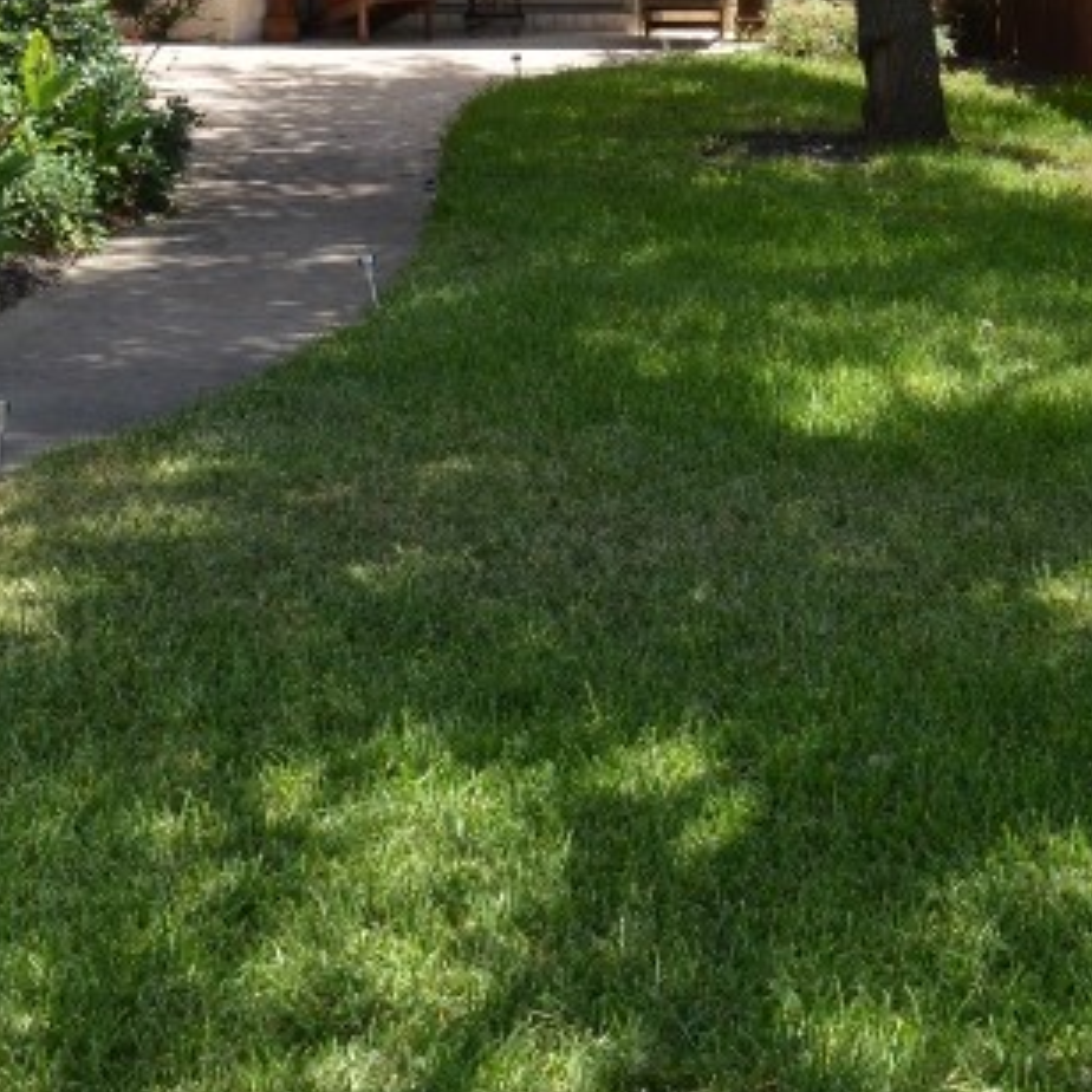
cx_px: 895
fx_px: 3069
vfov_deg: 19.8
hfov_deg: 19.9
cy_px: 99
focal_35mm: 86
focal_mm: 18
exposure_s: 1/1250
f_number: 5
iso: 400
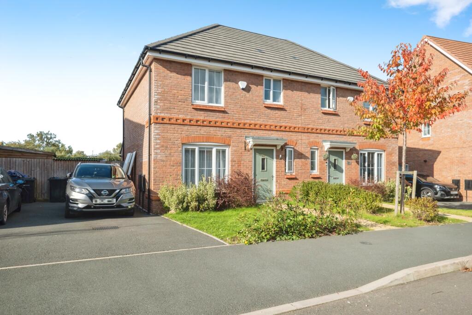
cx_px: 236
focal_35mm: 21
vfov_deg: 59.5
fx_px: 275
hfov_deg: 81.2
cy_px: 158
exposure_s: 1/800
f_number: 4
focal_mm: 13.8
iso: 200
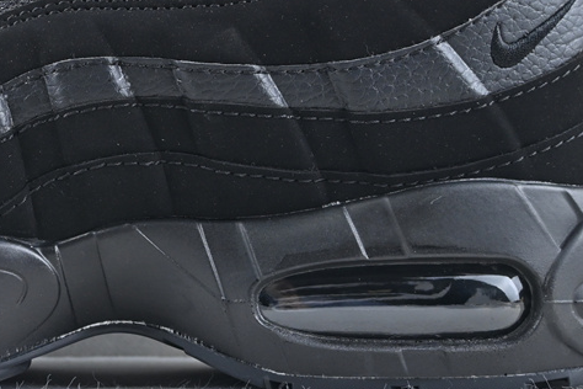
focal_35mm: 120
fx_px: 1937
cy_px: 100
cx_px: 43
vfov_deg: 11.4
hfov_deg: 16.8
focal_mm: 31.5
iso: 320
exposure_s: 1/60
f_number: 5
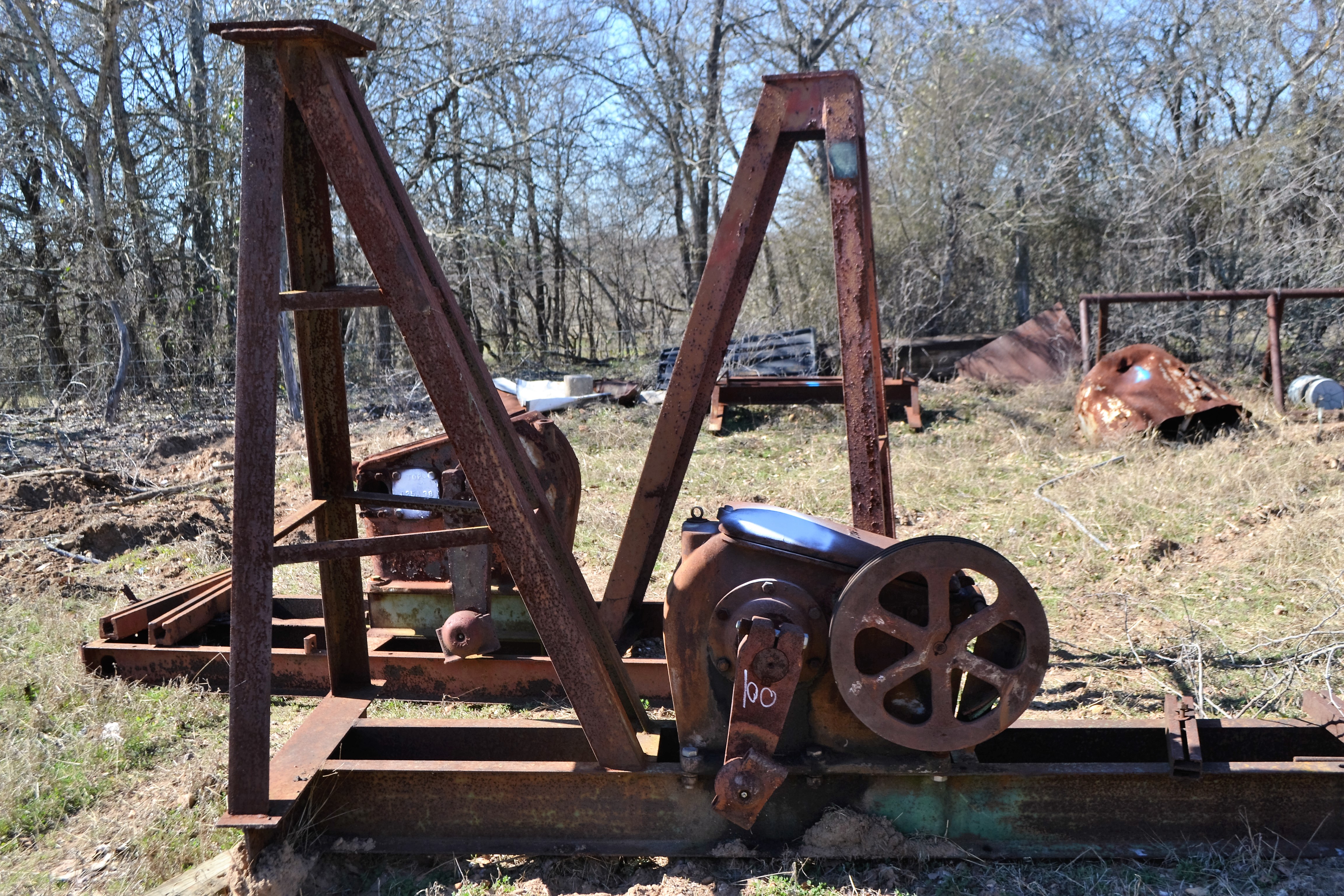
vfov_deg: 36.9
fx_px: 1344
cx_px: 672
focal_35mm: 36
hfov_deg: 53.1
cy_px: 448
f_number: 6.3
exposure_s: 1/160
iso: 100
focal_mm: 24
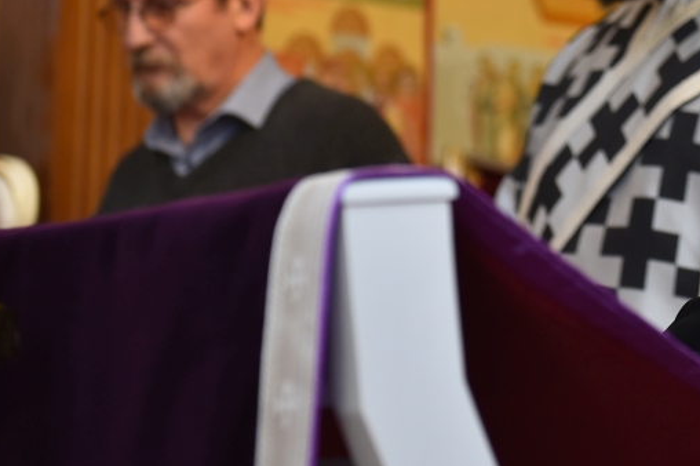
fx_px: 3031
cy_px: -48
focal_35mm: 156
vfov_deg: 8.7
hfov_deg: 13.0
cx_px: 701
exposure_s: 1/125
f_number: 3.5
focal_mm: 66
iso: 1600
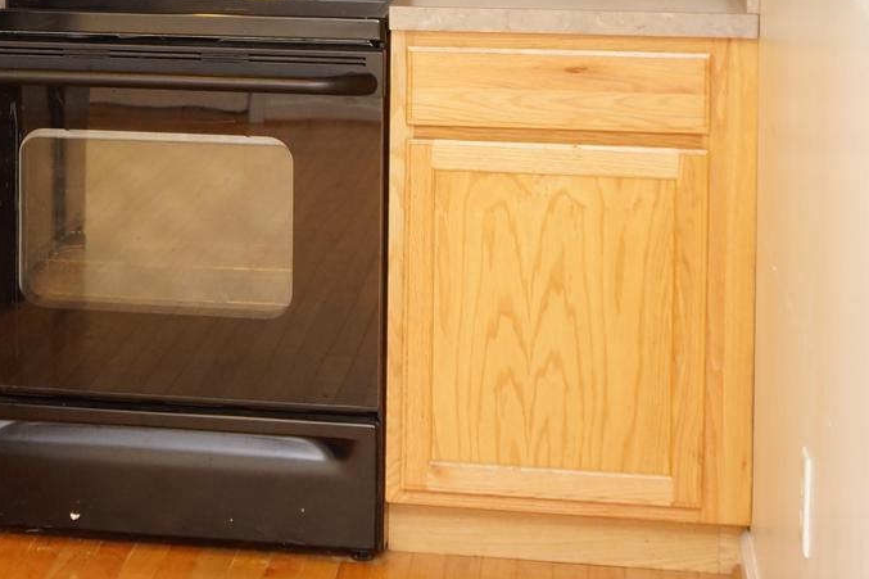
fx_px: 2703
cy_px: -146
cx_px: -74
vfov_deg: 11.9
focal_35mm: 112
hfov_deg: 17.7
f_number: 4
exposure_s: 1/60
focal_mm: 25
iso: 400
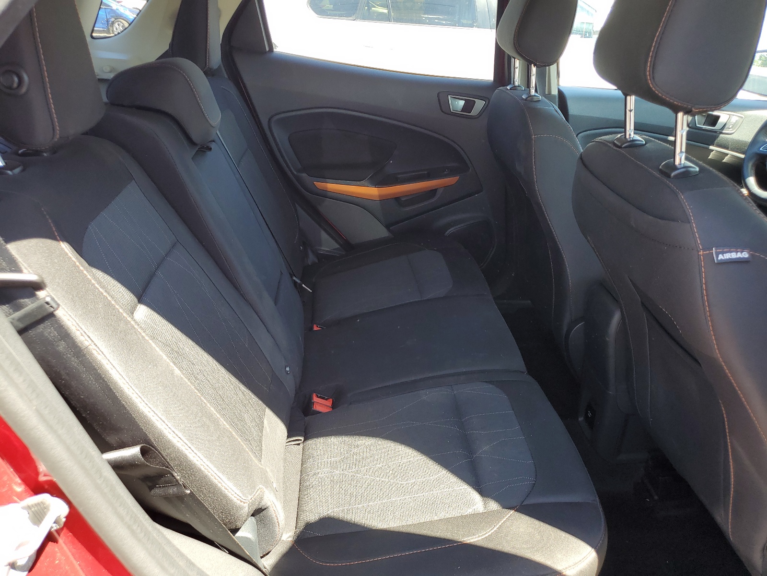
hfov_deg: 67.3
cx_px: 384
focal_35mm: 26
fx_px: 576
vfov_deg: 53.1
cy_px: 288
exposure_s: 1/161
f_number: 1.5
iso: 50
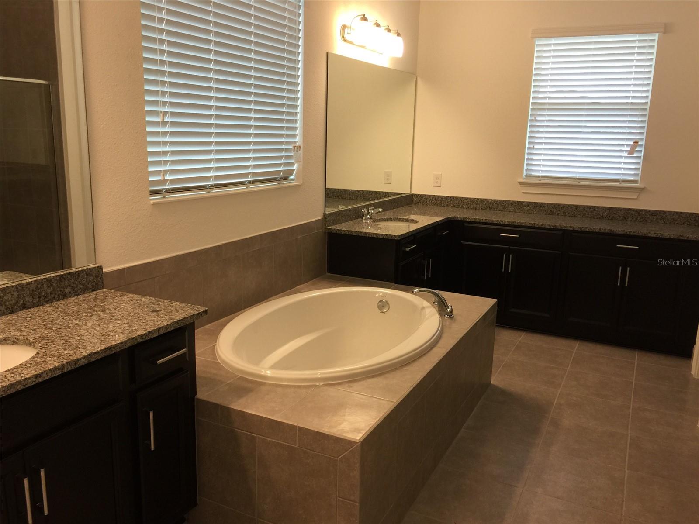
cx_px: 350
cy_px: 262
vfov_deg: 48.2
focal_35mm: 29
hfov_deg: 61.7
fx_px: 586
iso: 40
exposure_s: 1/30
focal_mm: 4.15
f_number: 2.2
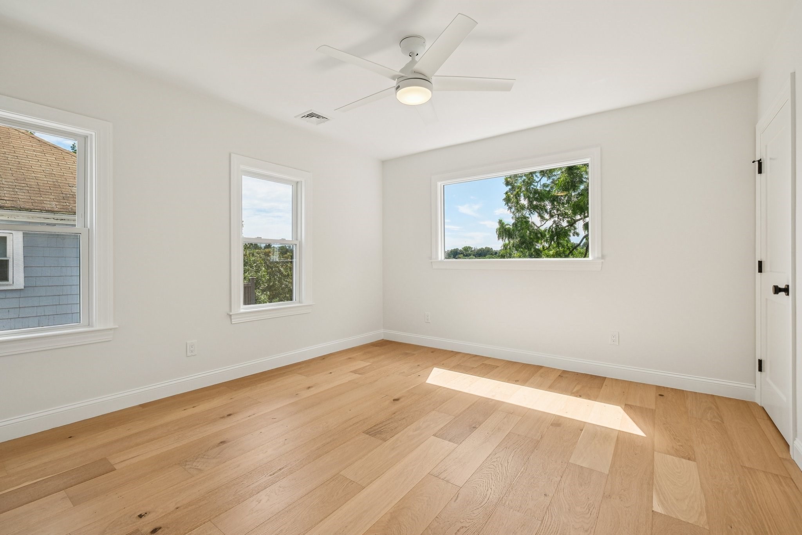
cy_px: 268
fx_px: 334
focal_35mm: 15
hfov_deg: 100.4
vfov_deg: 77.3
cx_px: 401
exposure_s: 1/240
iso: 320
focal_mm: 10
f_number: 5.6
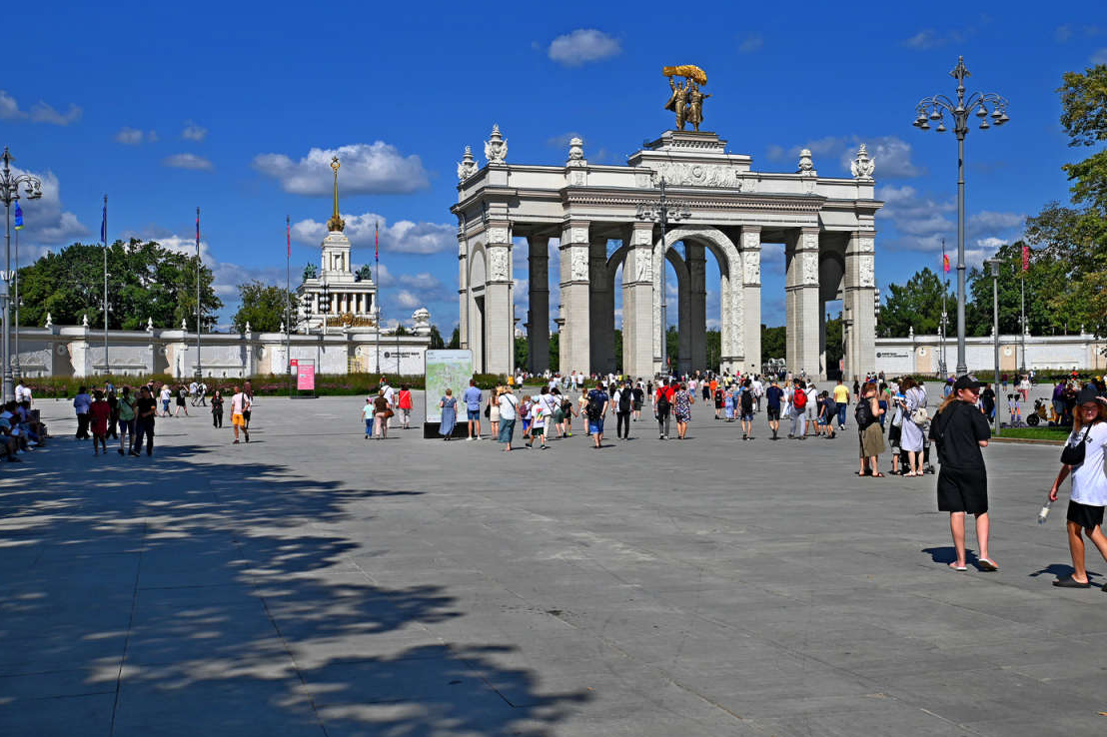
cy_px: 382
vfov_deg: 33.5
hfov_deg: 48.7
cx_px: 571
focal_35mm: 40
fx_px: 1224
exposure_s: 1/500
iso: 100
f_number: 8
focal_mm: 24.5
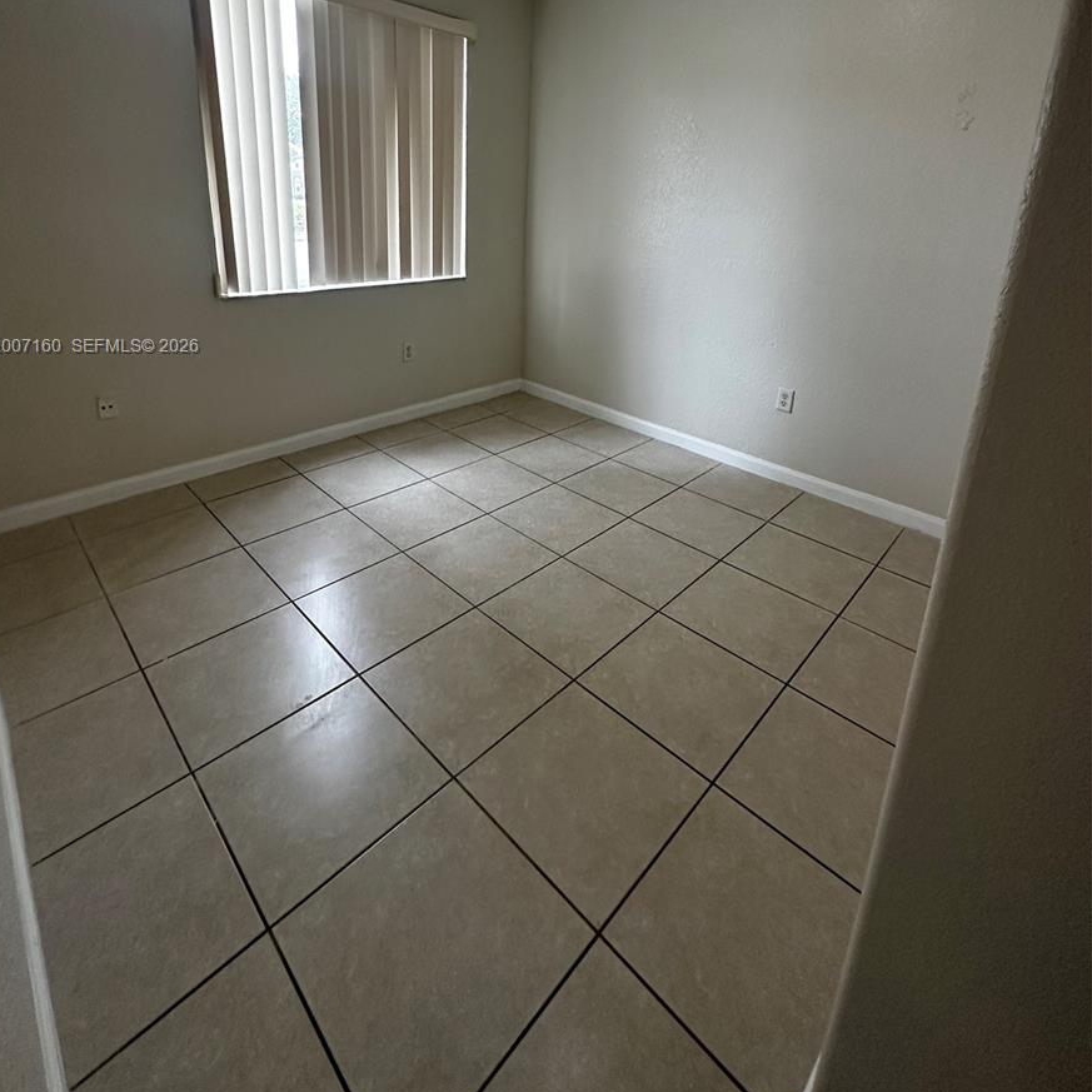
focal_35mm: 17
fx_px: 607
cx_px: 530
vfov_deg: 80.6
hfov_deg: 83.9
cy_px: 348
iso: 200
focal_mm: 2.22
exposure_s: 1/120
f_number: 2.2
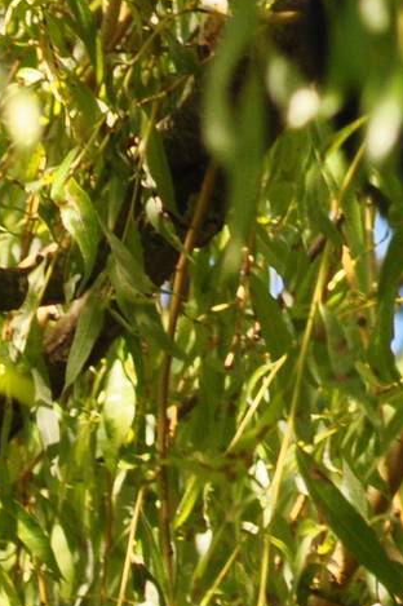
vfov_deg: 1.7
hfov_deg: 1.1
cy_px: -74
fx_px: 20649
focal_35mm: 1228
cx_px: 938
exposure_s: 1/200
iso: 400
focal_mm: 240
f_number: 10
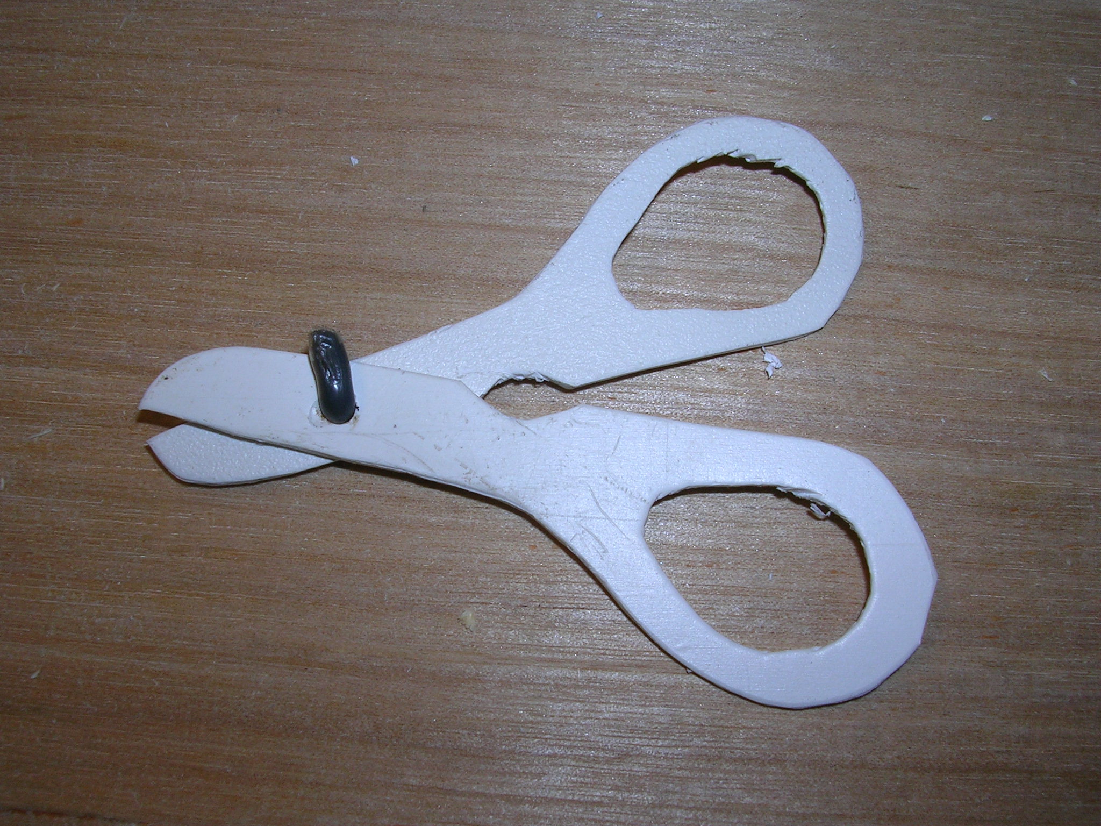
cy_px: 413
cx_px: 550
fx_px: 1209
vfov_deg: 37.7
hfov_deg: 49.0
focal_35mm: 38
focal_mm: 5.8
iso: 50
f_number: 5.6
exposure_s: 1/60.1
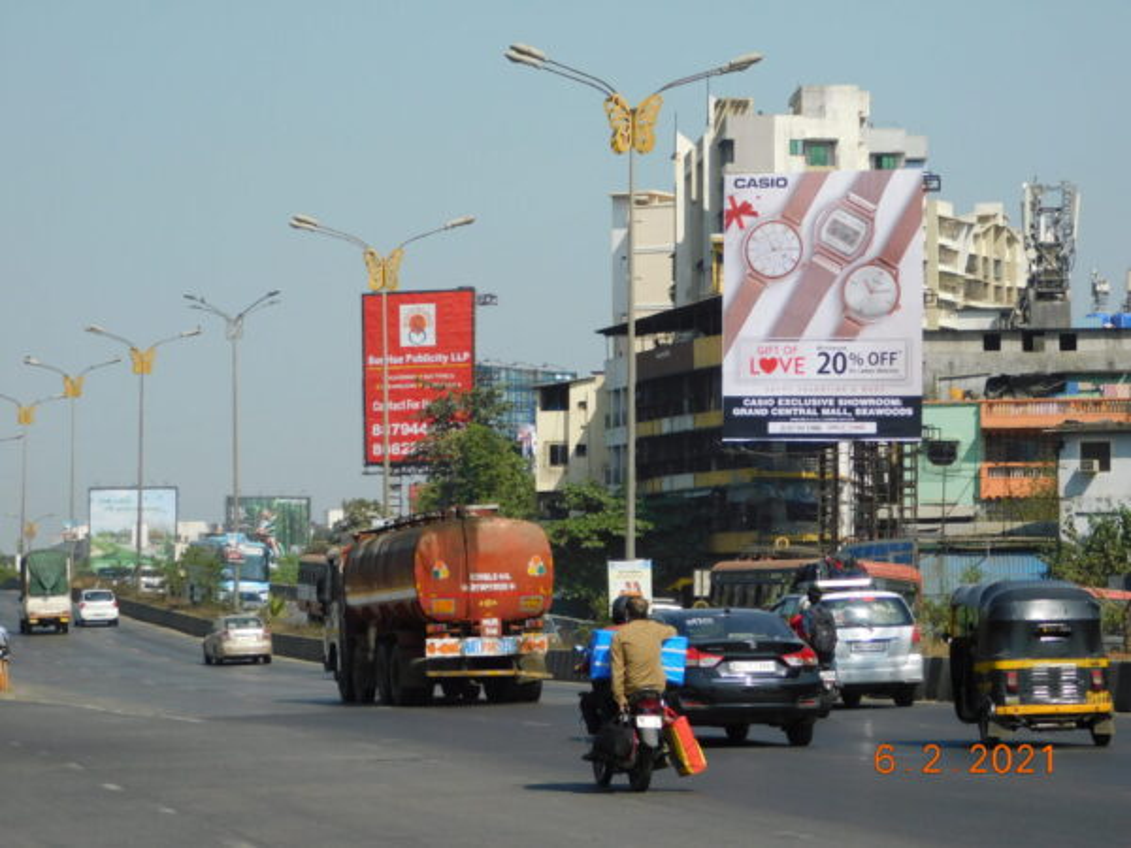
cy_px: 424
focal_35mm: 115
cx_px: 566
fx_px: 3757
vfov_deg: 12.9
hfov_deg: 17.1
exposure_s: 1/800
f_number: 4.8
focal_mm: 20.3
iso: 125
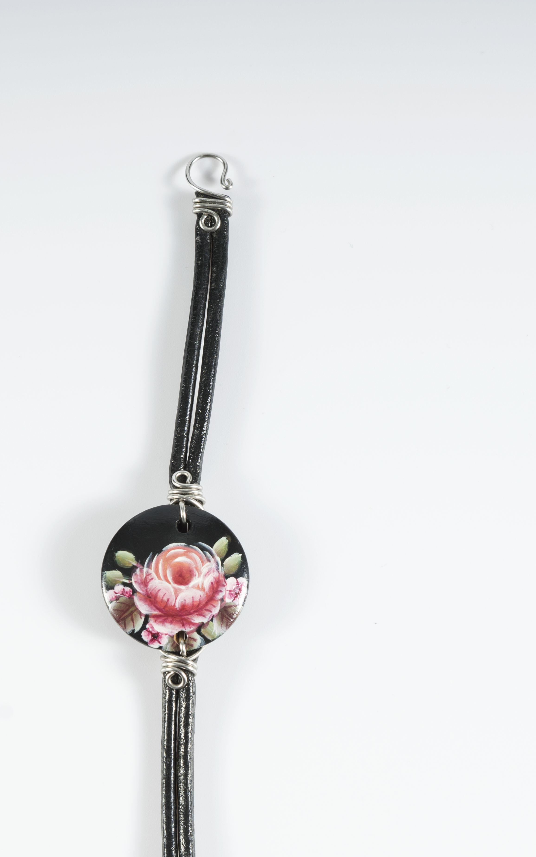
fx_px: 2056
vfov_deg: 23.5
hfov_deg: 14.8
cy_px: 567
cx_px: 187
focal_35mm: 88
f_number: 13
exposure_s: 1/160
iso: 100
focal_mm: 40
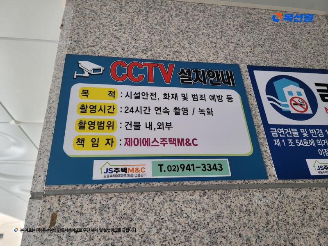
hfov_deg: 69.4
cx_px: 164
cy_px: 123
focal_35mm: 25
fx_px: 237
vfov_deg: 54.9
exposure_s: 1/120
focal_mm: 7
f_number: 1.8
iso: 100
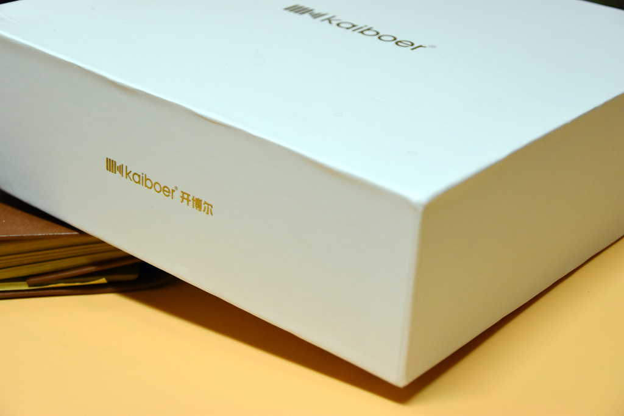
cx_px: 312
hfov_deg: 26.0
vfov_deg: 17.5
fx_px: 1352
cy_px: 208
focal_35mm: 78
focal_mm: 52
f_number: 5
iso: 1000
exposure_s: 1/60
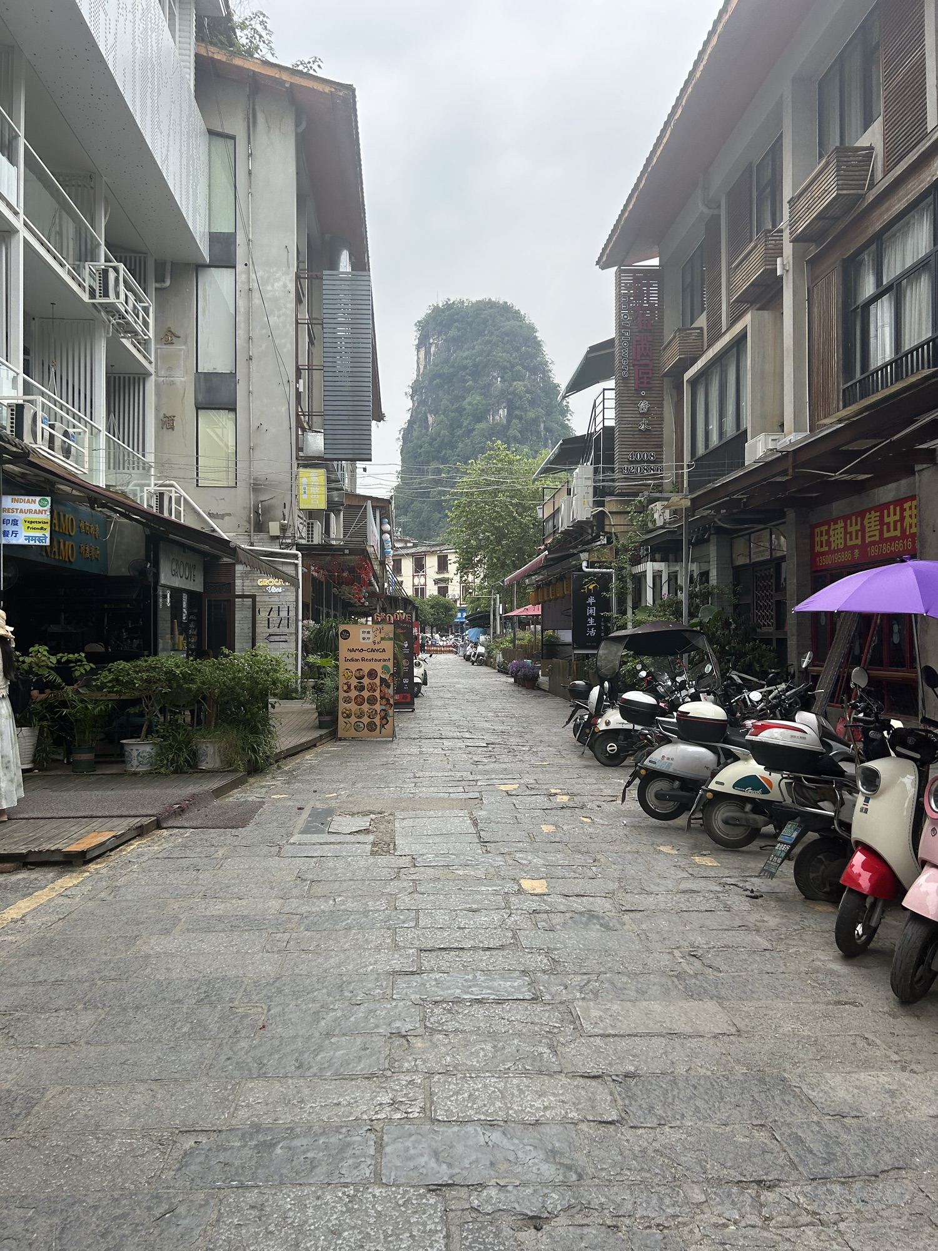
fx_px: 939
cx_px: 469
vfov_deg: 67.3
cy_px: 626
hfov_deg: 53.1
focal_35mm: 26
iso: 50
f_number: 1.5
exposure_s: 1/575
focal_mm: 5.7
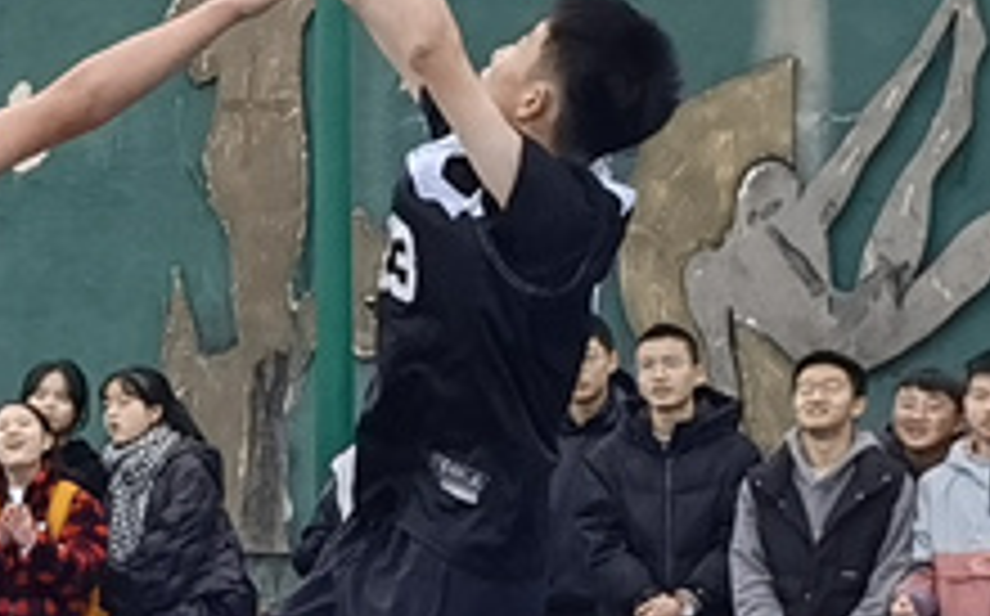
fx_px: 5498
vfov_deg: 6.4
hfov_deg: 9.4
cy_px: 364
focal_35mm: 204
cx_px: -1156
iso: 50
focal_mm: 6.67
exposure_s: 1/1869
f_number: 1.9
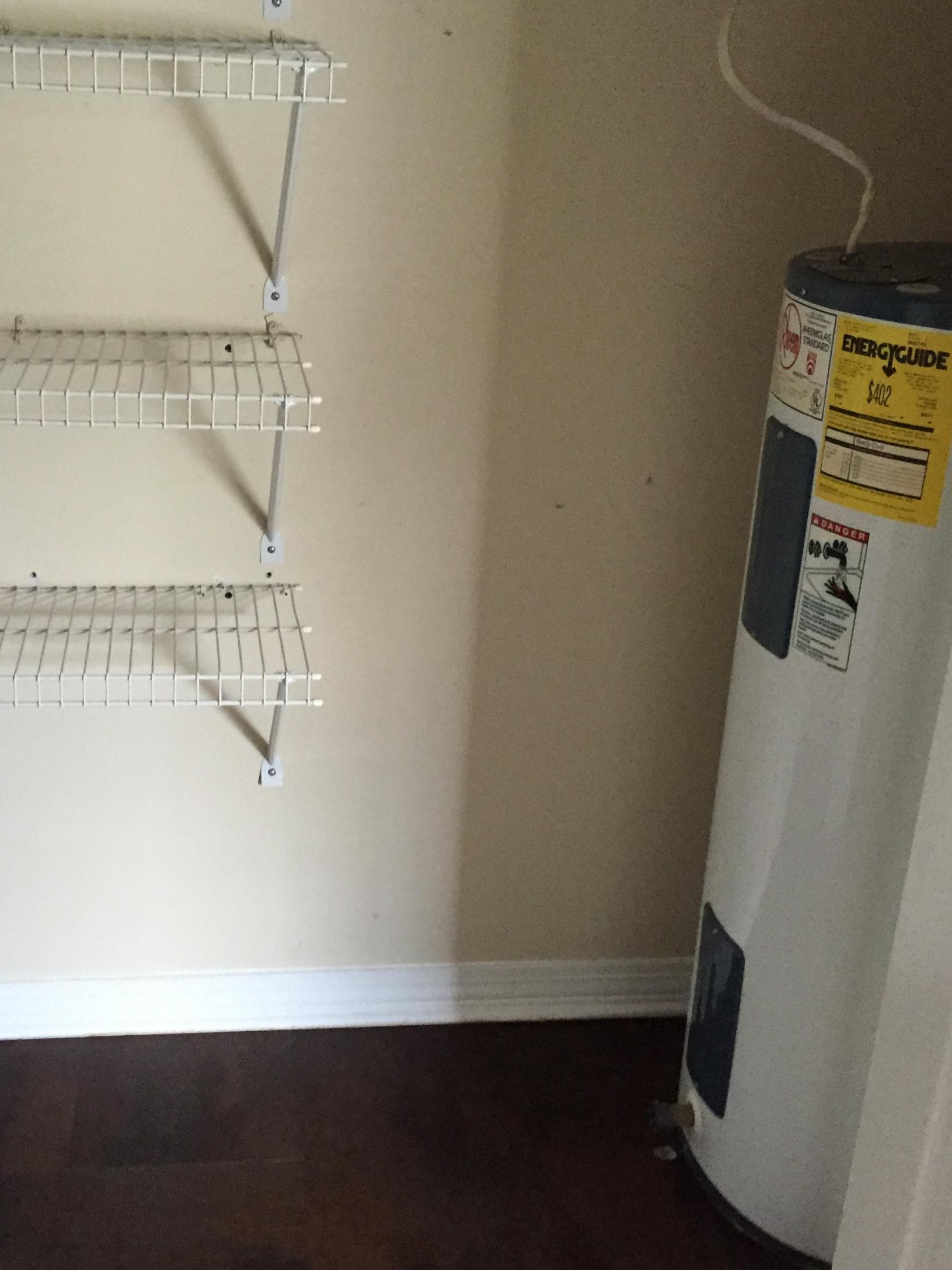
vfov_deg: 46.8
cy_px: 620
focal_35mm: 40
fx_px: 1467
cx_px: 351
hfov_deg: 35.7
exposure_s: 1/30
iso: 250
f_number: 2.2
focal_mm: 4.15
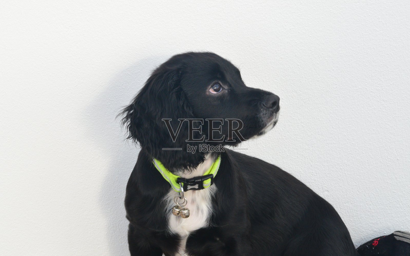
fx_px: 1888
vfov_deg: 7.8
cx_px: 205
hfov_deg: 12.4
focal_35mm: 169
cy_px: 136
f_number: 16
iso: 1600
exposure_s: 1/200
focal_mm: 110
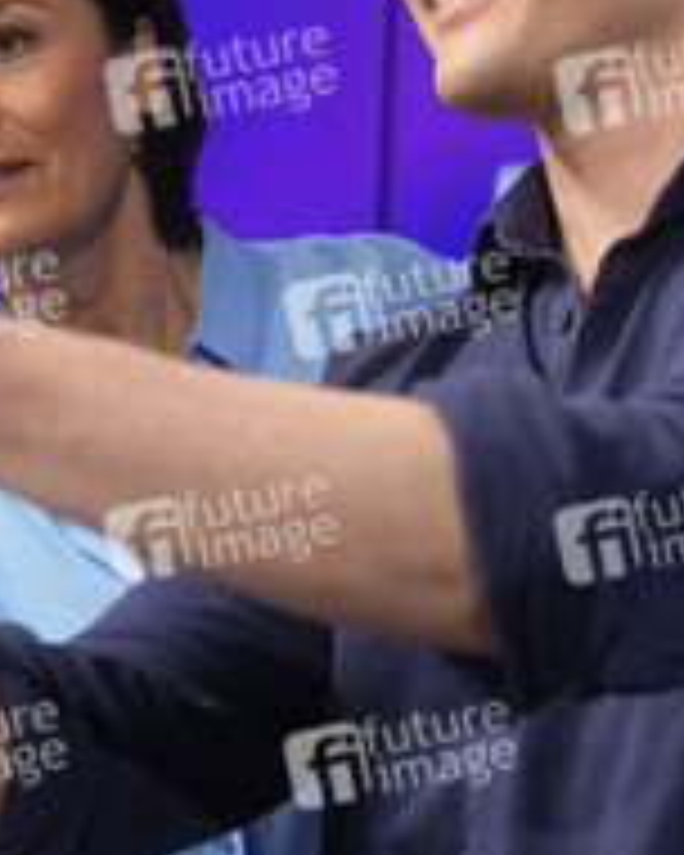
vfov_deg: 19.0
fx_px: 2530
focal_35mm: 100
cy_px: 194
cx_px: 281
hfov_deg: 15.4
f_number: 2.2
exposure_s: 1/160
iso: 640
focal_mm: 30
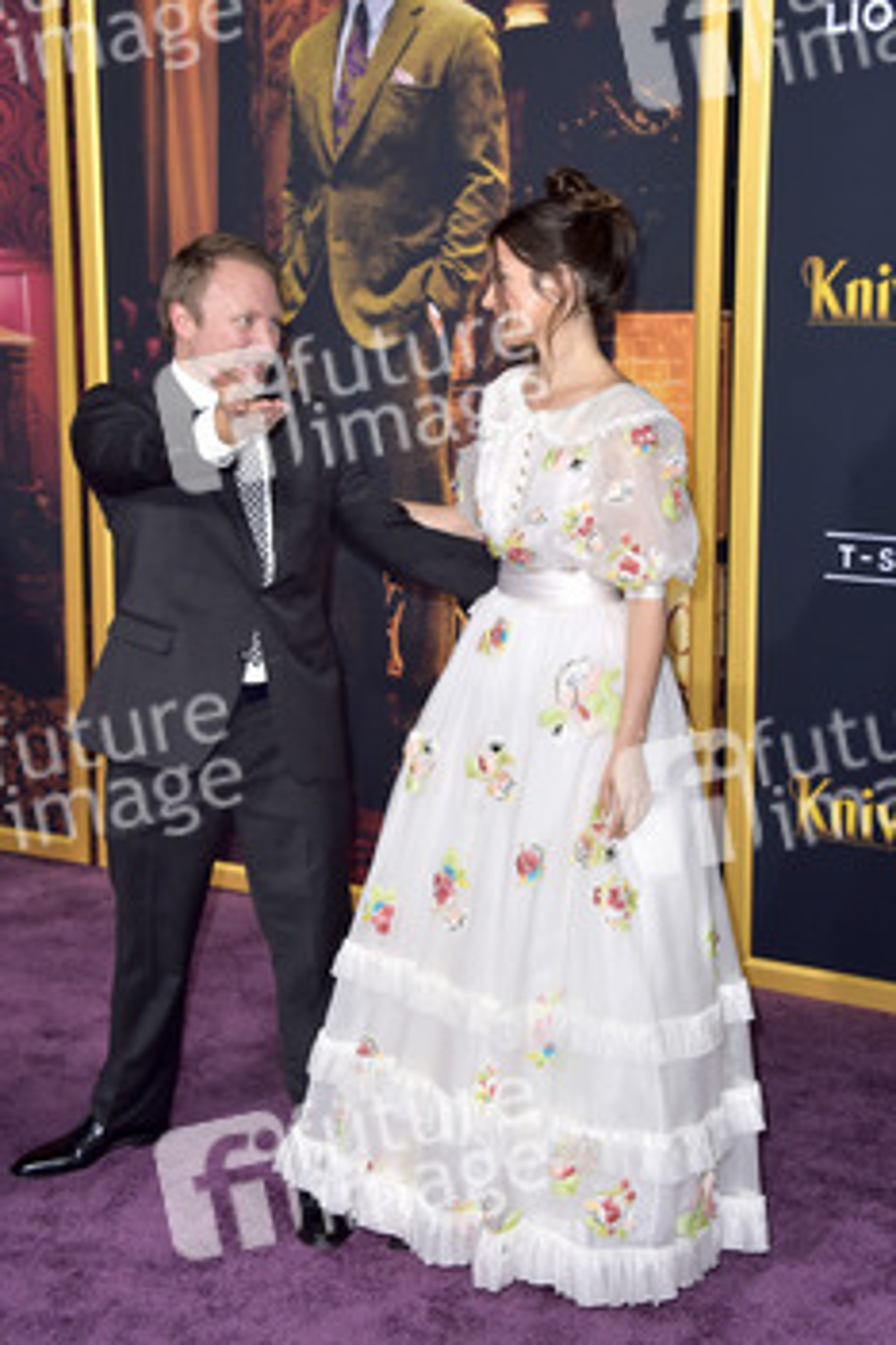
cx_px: 465
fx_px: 2128
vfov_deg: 35.0
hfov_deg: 23.8
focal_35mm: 57
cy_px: 594
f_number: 7.1
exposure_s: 1/250
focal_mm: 50
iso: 500
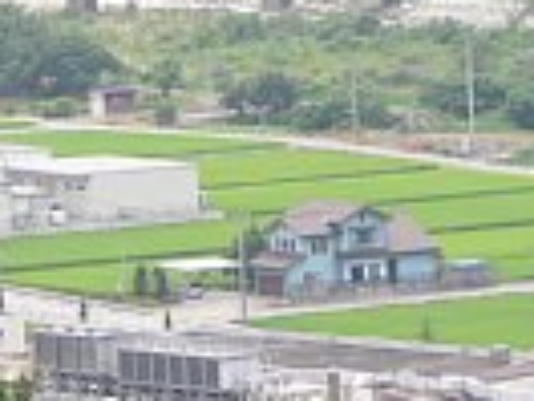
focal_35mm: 541
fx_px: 8346
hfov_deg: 3.7
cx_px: 413
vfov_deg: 2.7
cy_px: -93
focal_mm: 37.6
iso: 80
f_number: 5.6
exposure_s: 1/160
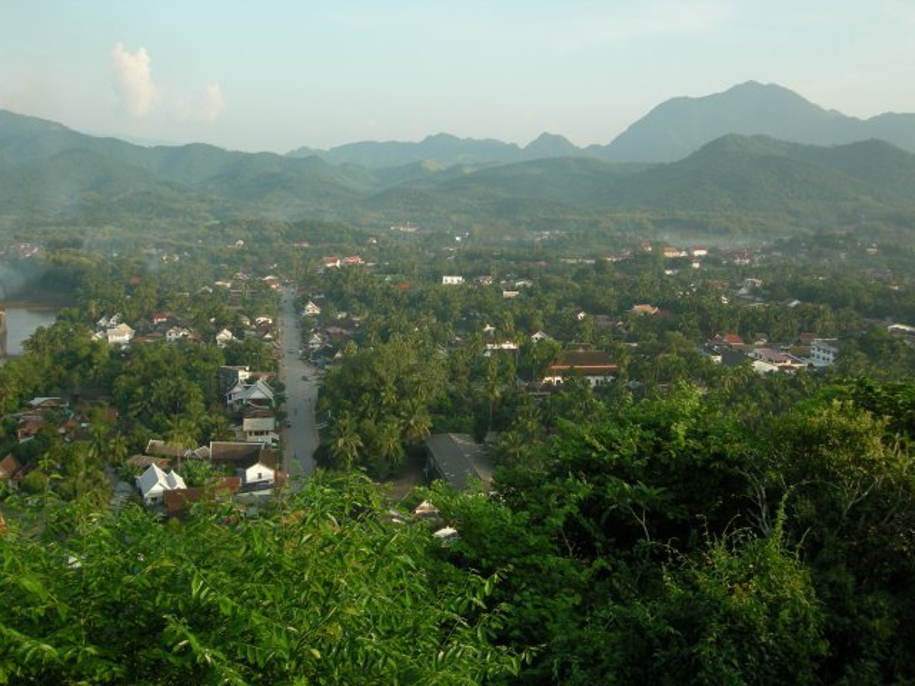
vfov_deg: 39.7
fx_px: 952
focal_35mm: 36
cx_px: 458
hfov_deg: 51.4
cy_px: 343
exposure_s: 1/130
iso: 64
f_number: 4.3
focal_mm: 7.5
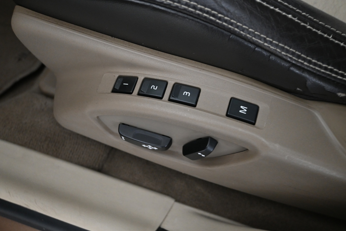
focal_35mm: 30
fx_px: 291
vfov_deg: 43.3
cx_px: 173
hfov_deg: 61.5
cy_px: 113
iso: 1600
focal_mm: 19.5
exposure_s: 1/8
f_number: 3.8
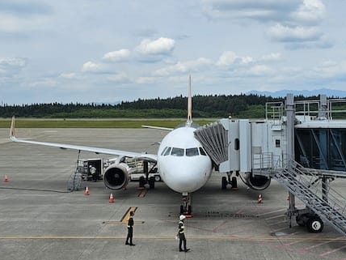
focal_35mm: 43
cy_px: 87
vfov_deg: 33.3
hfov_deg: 43.8
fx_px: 430
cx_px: 187
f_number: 1.7
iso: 10
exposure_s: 1/1238
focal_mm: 6.3
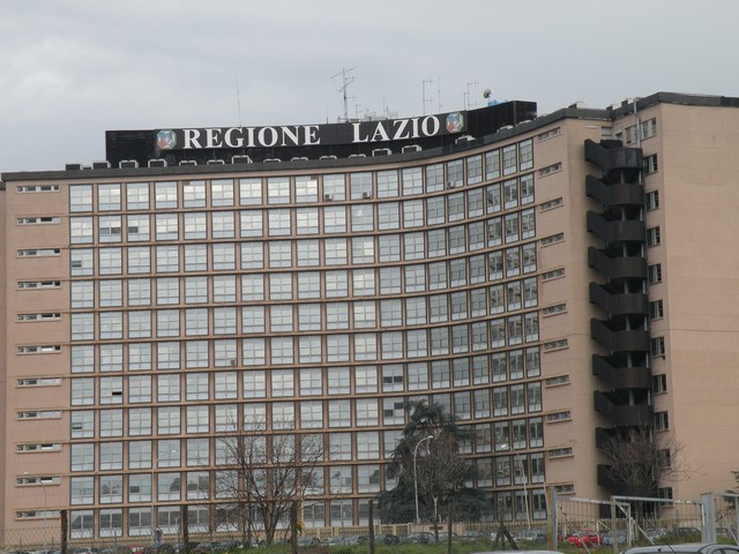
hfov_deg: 17.9
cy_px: 277
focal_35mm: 110
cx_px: 370
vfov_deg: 13.5
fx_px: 2348
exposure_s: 1/208
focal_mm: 19.4
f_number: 6.3
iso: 64
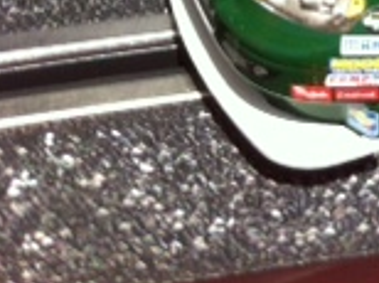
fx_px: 1585
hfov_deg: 12.1
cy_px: -283
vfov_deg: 9.5
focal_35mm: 145
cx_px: 760
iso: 80
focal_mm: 3.85
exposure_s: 1/580
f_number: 2.8
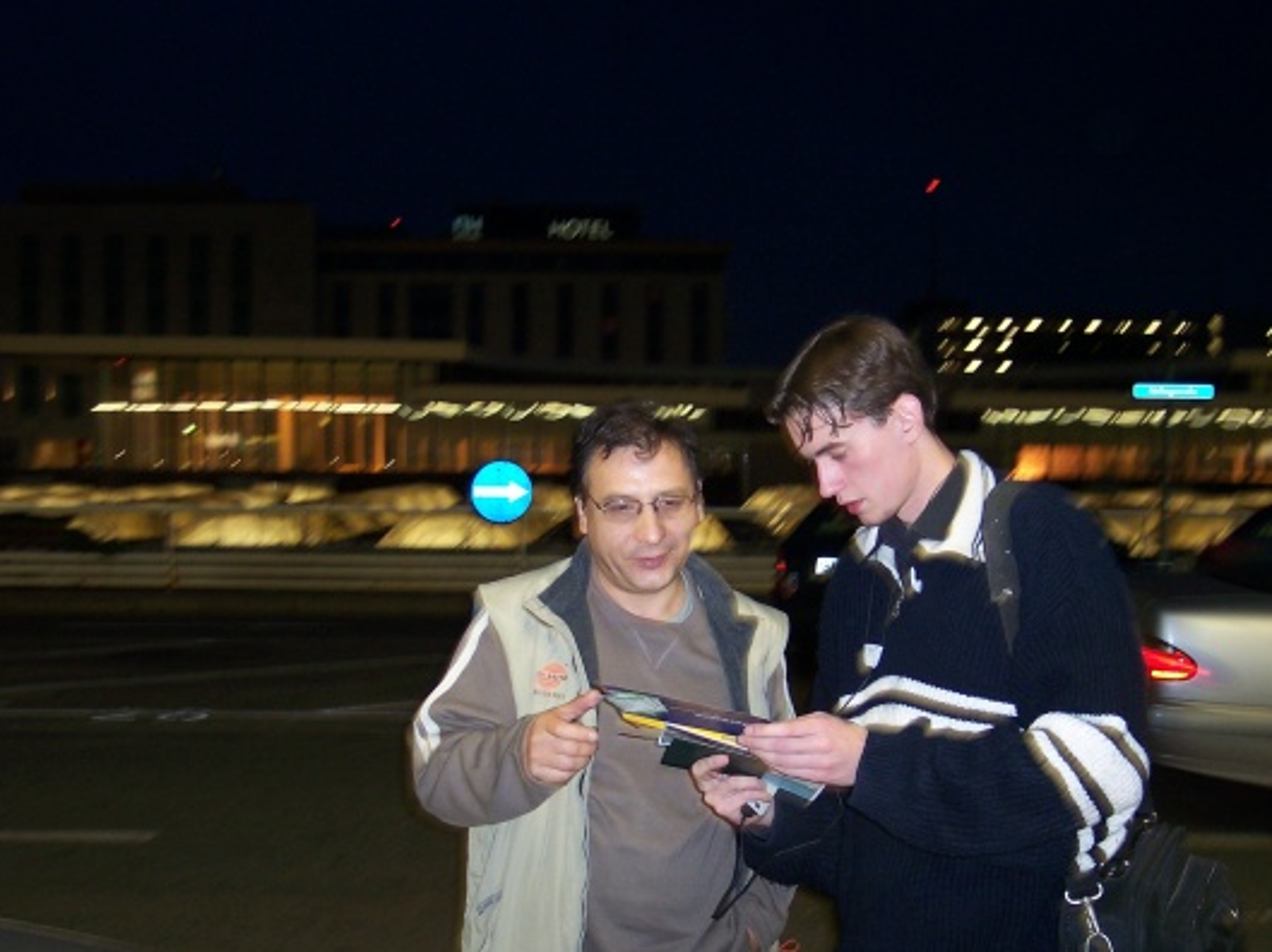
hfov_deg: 41.3
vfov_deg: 31.4
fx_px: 1689
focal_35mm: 46
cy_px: 554
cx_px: 656
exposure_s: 1/30
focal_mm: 8
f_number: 2.8
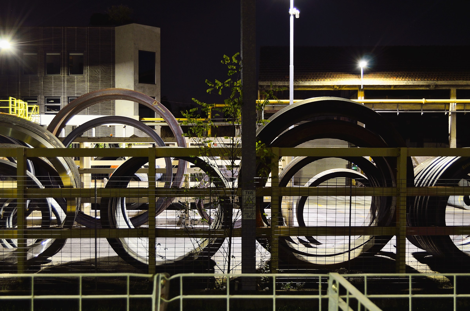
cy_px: 156
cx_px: 235
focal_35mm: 52
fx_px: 684
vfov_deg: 25.6
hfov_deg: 37.9
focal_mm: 35
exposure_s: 1.3
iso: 200
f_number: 5
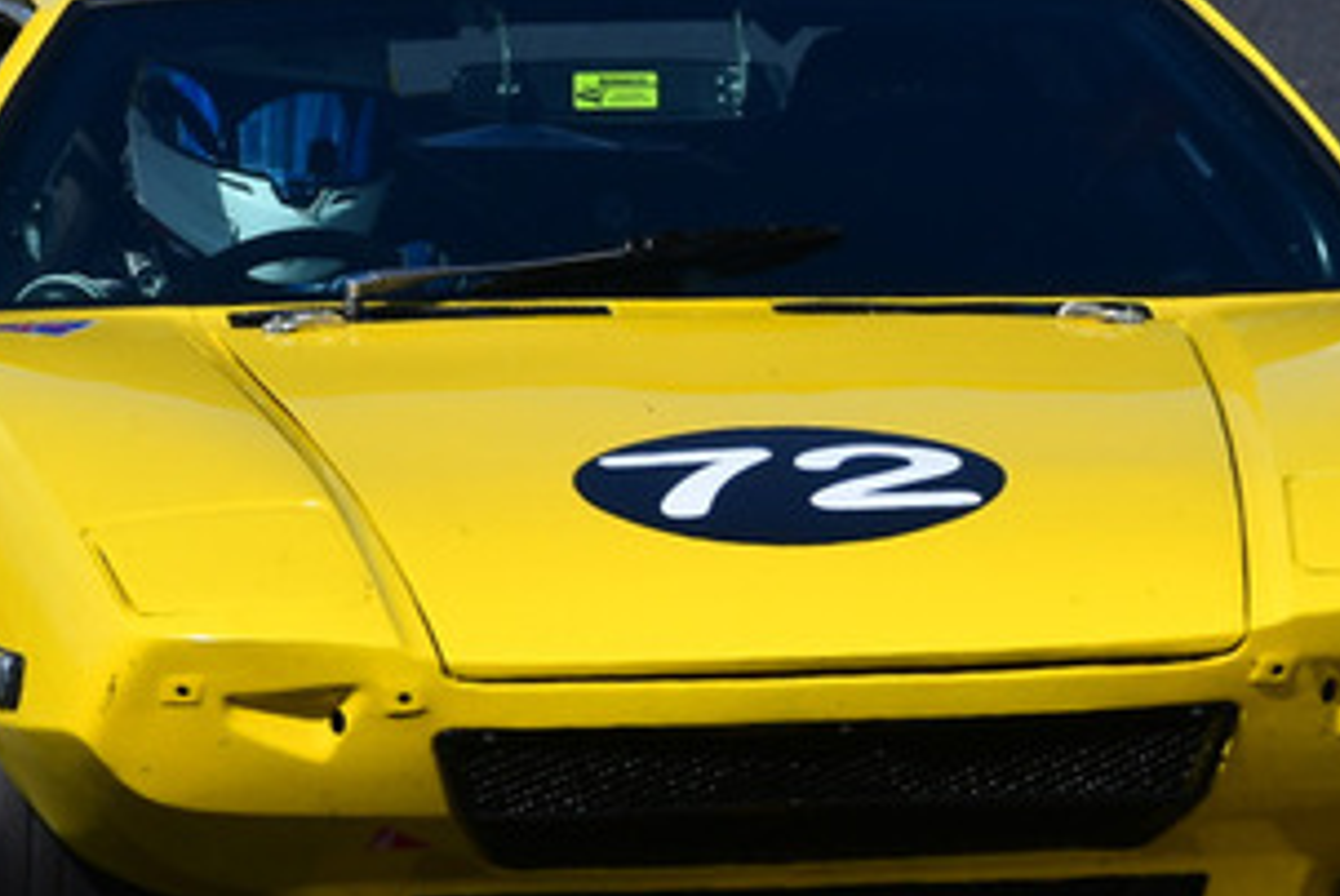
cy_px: 146
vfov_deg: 1.0
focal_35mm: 1349
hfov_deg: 1.5
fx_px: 50260
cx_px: 1140
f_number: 10
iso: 250
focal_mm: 340
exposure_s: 1/640
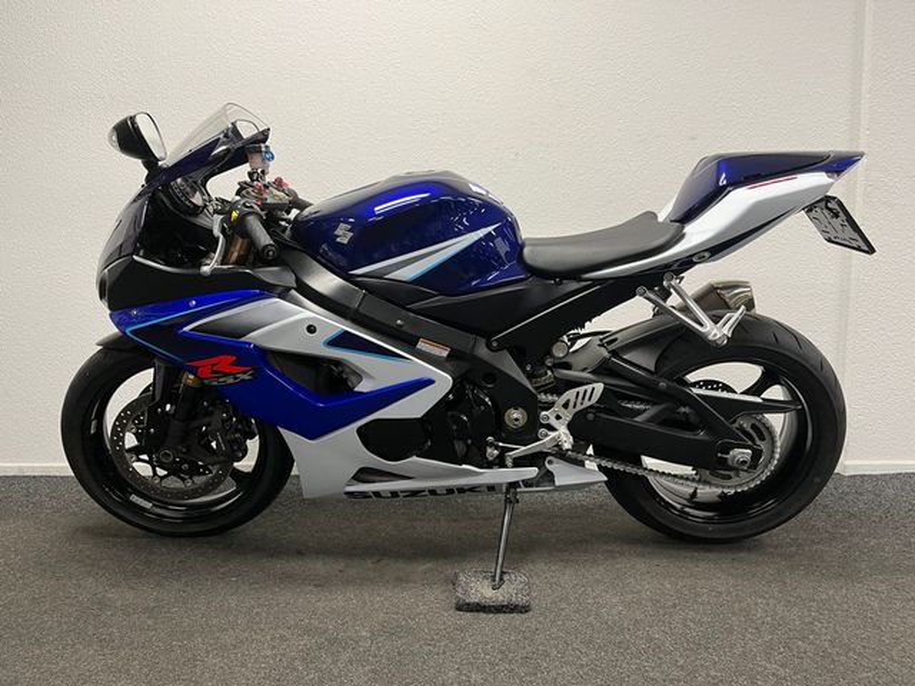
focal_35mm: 26
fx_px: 687
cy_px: 343
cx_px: 458
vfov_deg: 53.1
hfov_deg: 67.3
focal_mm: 5.1
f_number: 1.6
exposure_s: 1/50
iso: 100
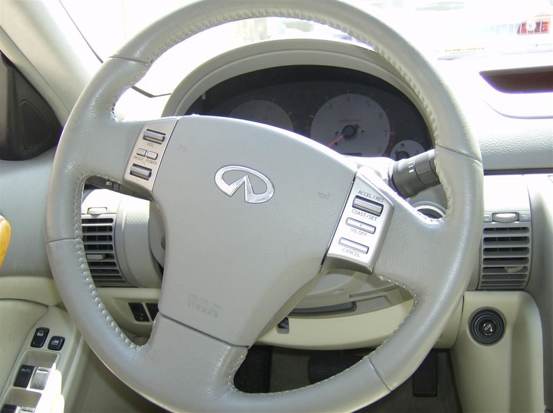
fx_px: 574
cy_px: 206
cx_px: 276
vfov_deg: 39.5
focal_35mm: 36
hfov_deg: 51.4
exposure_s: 1/104
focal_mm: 6
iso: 100
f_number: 2.8
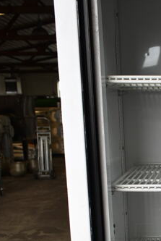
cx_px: 212
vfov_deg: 26.2
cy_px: 227
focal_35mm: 74
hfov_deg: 17.3
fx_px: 495
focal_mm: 18
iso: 100
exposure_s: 1/80
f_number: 4
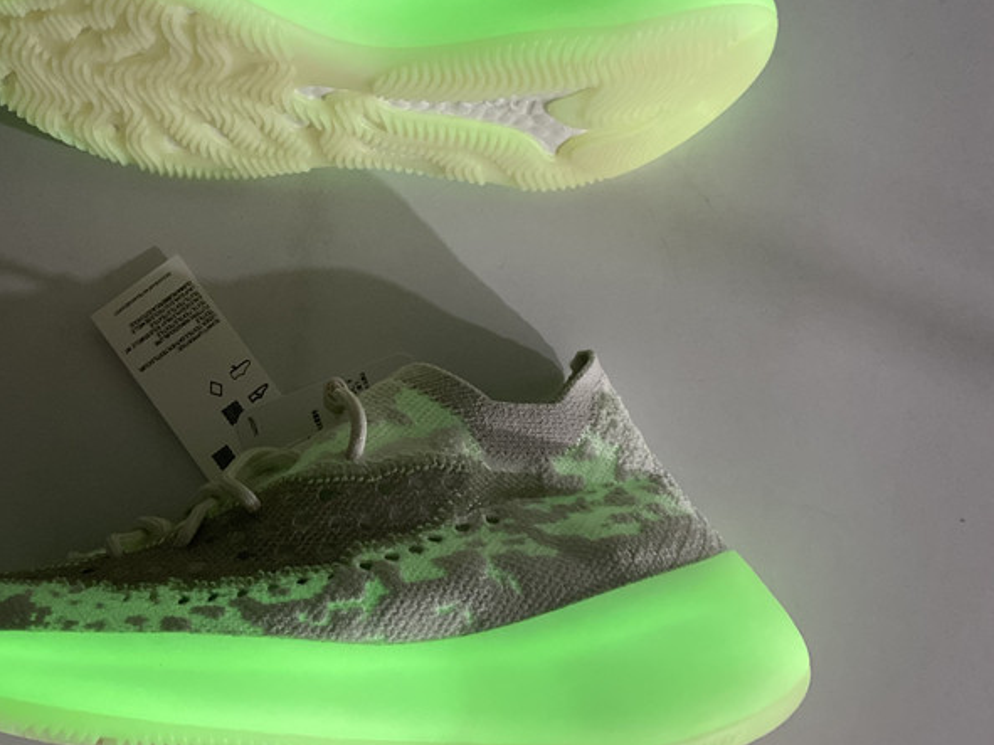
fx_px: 1263
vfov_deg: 32.7
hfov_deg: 41.9
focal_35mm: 44
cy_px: 274
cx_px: 274
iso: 640
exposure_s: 1/30
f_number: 1.8
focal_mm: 4.25
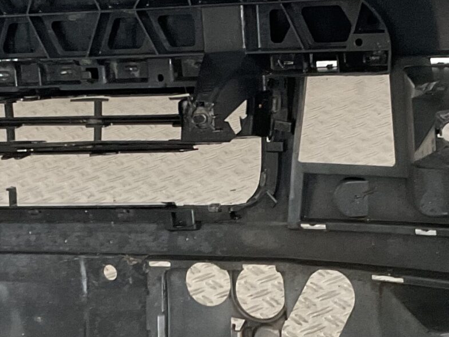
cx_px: 238
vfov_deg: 15.4
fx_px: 1232
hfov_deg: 20.6
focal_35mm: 95
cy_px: 297
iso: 200
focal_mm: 3
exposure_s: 1/60
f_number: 1.8
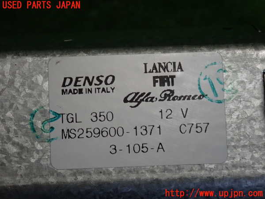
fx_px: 766
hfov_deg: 19.6
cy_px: 100
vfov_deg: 14.8
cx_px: 132
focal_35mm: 100
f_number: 4.9
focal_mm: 18
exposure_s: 1/80
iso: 800
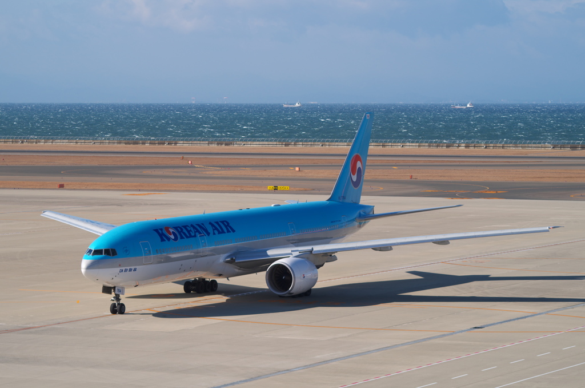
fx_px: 2432
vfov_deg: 9.1
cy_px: 194
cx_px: 292
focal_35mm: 150
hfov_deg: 13.7
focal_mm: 100
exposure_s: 1/640
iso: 100
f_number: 5.6
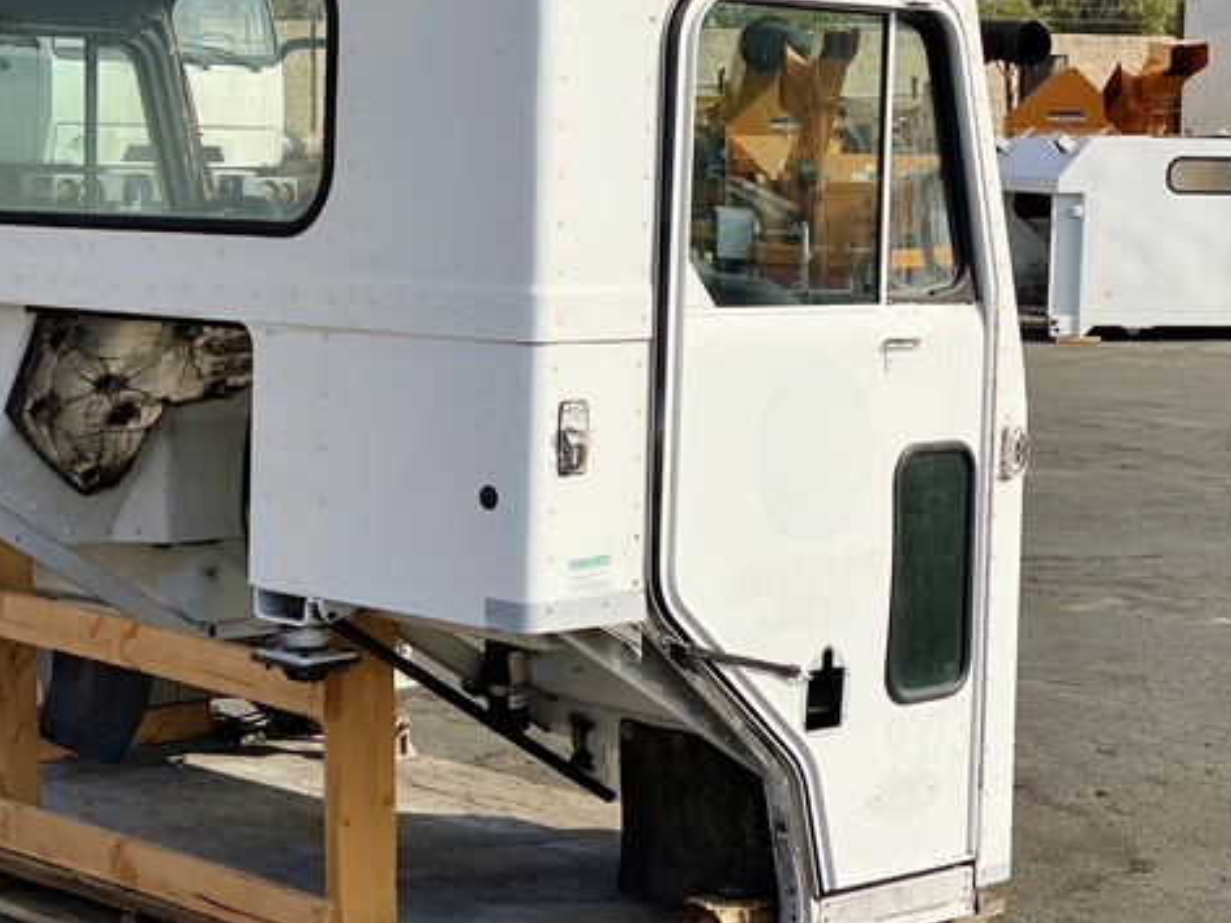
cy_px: 421
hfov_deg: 22.7
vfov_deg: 17.2
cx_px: 428
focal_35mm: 86
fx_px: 3058
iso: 25
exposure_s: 1/3690
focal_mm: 6
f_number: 2
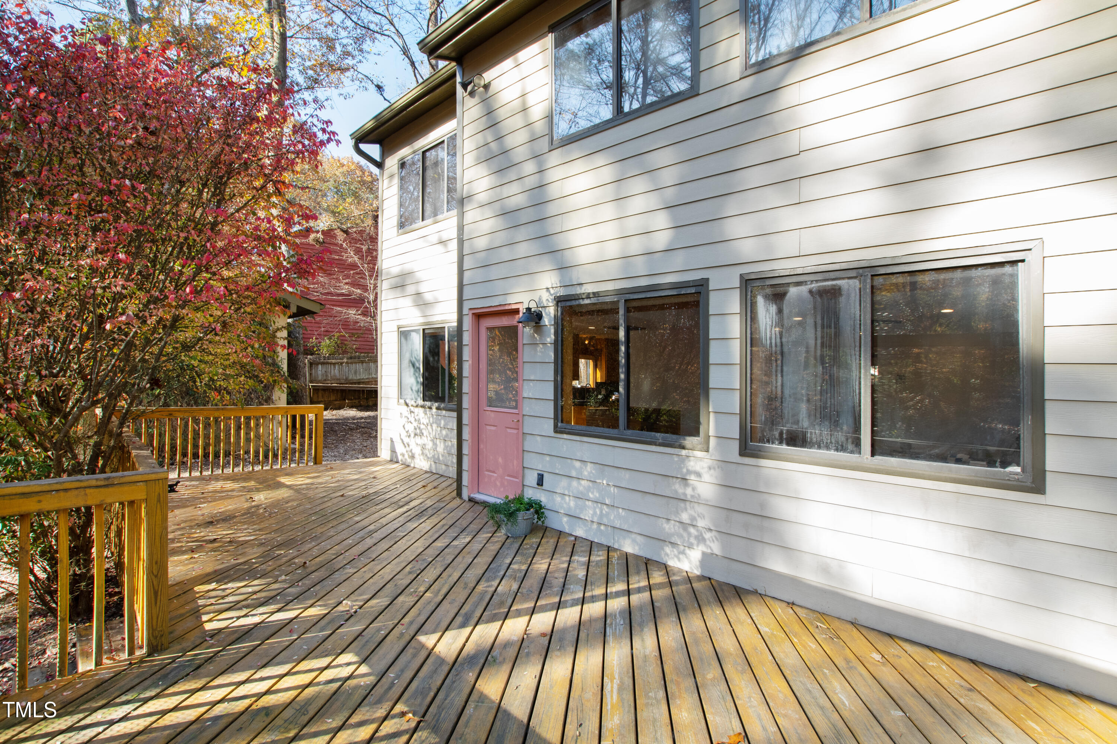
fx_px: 465
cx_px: 558
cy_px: 372
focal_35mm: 15
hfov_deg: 100.4
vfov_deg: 77.3
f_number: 8
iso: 400
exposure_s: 1/50
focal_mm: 10
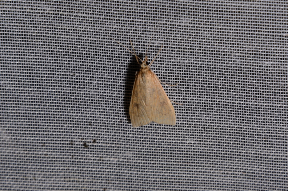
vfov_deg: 10.7
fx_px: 1018
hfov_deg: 16.1
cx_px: 144
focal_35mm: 128
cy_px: 96
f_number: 25
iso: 100
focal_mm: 85
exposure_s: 1/60
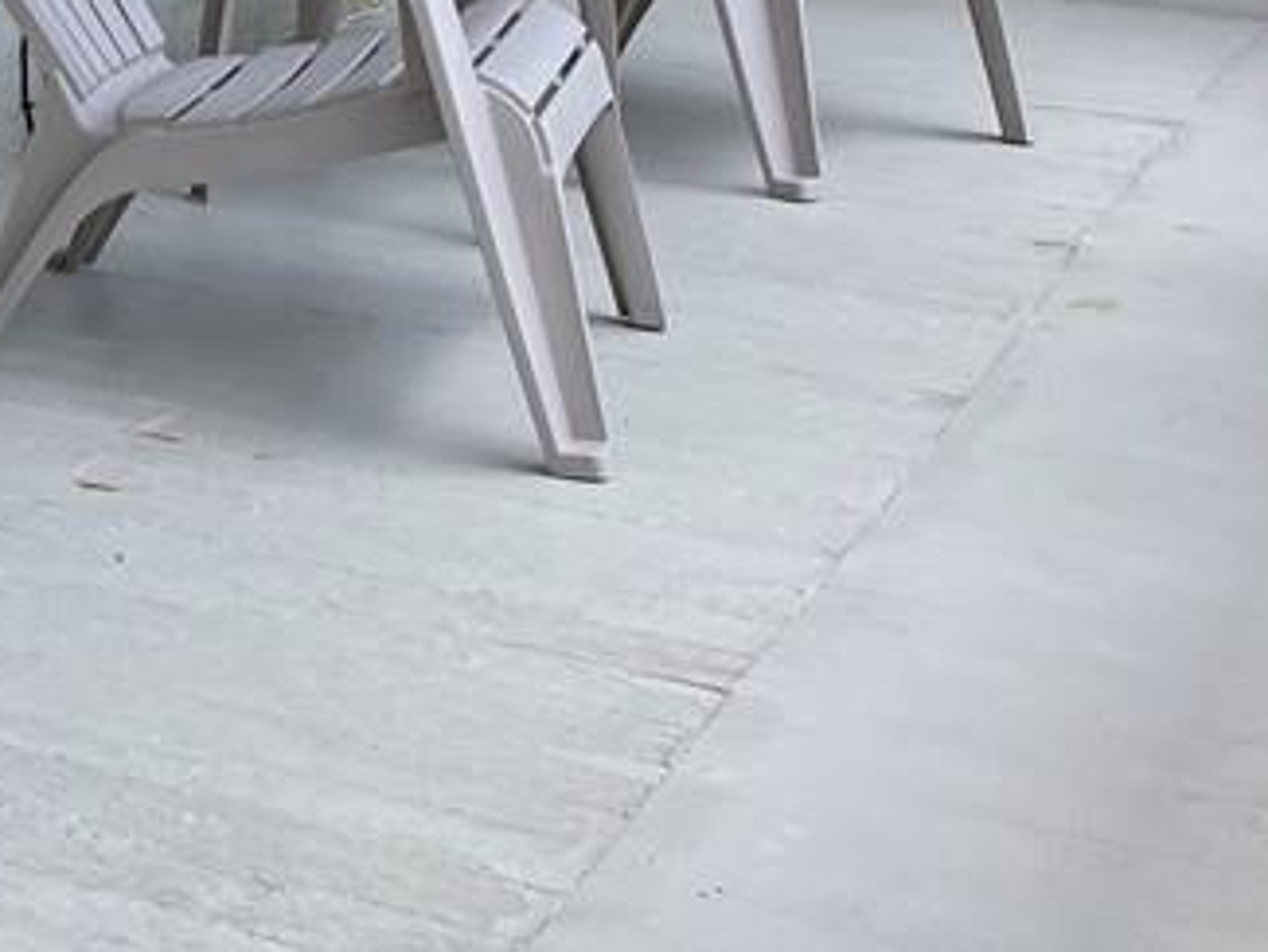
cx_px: -558
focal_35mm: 82
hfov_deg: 20.8
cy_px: -285
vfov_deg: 17.0
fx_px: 3005
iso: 50
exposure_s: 1/1052
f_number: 1.6
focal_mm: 4.2
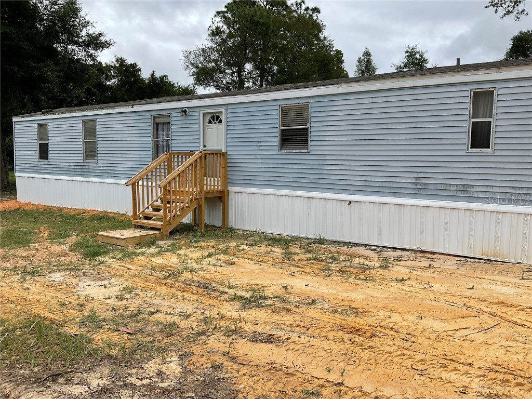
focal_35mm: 29
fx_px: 446
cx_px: 266
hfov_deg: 61.7
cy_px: 200
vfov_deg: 48.2
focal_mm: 3
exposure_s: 1/2427
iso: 16
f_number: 1.8
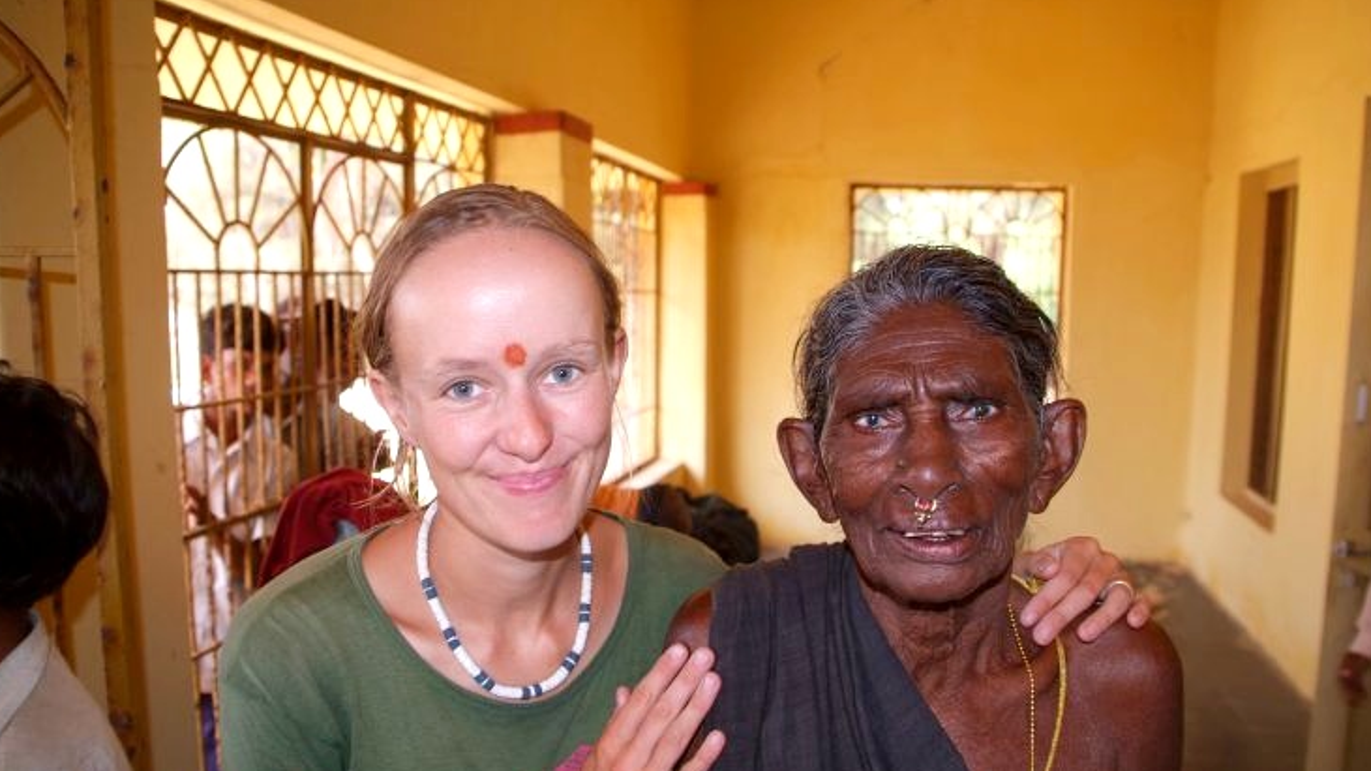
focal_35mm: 31
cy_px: 459
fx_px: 1127
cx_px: 722
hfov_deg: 62.6
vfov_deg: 37.6
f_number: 3.5
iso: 160
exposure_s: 1/60
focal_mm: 18
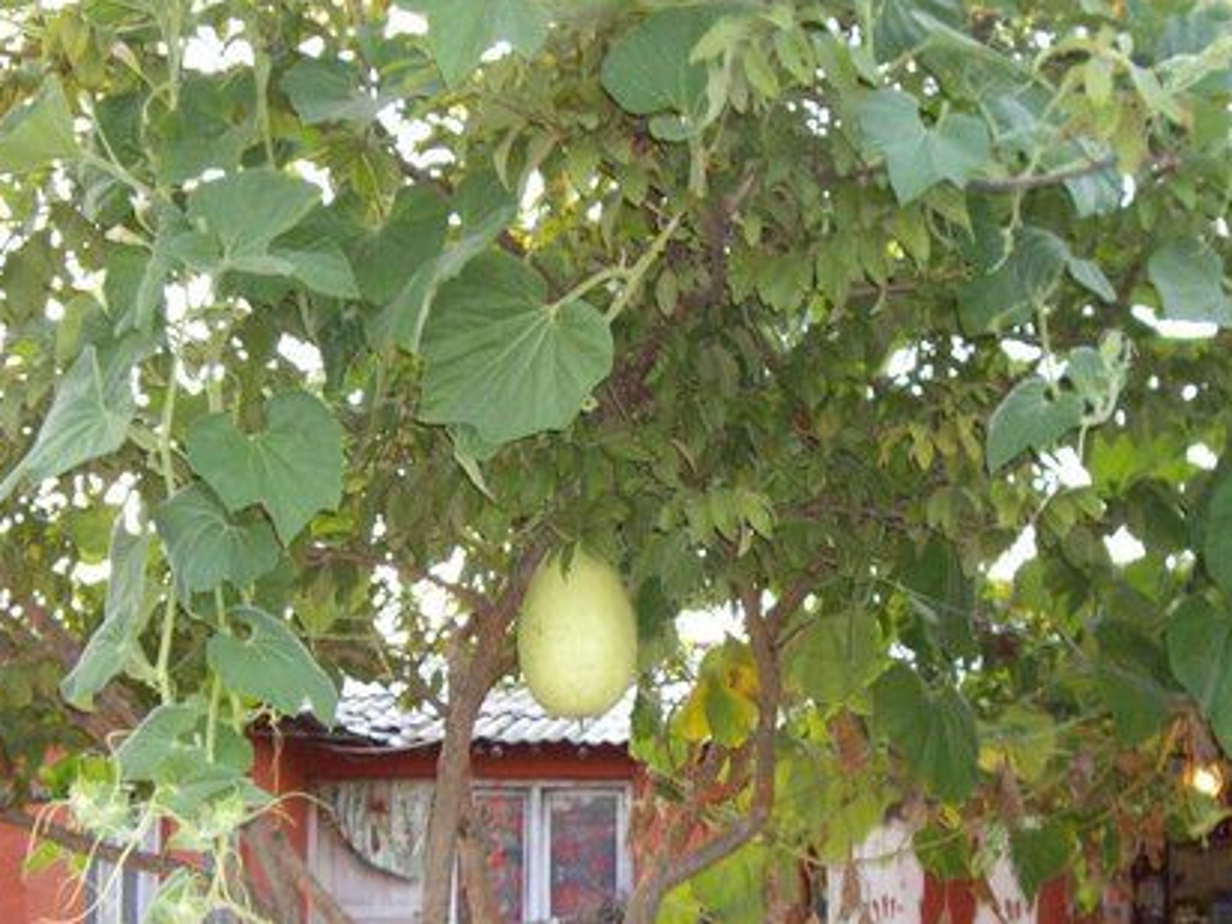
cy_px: 688
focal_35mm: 59
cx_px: 580
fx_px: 2100
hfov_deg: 32.7
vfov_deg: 24.6
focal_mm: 6.2
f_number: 2.7
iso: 200
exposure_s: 1/80
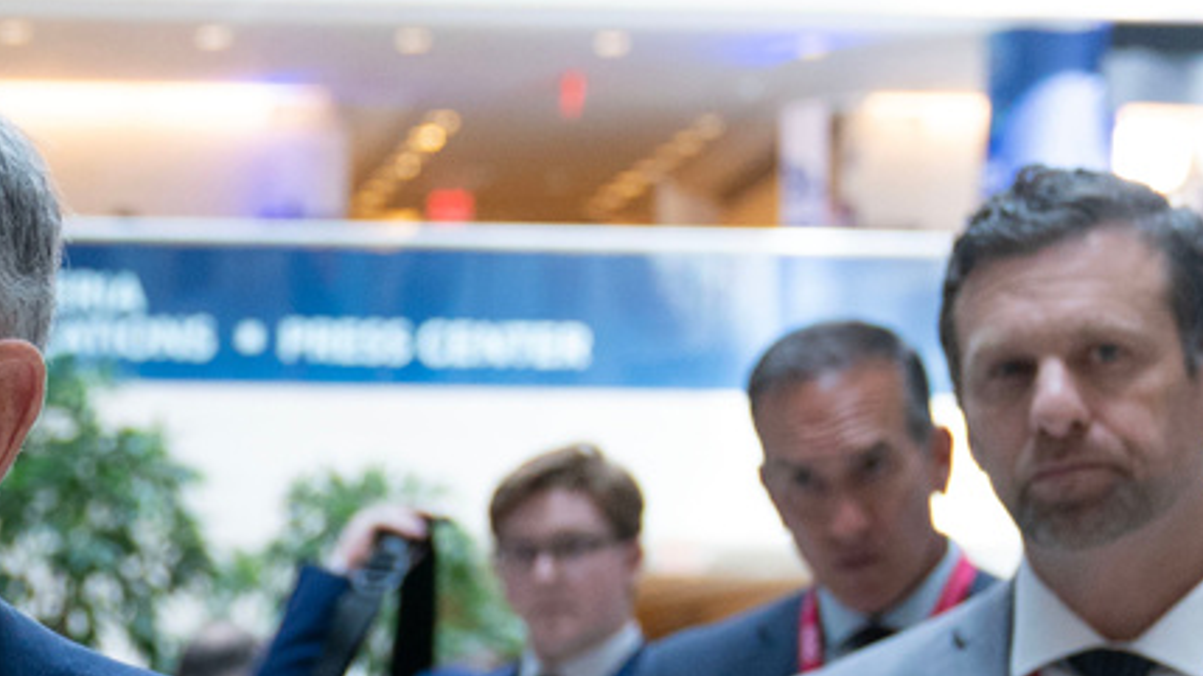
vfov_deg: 13.7
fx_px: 2711
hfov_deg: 23.6
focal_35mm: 85
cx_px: -84
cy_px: 895
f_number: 3.2
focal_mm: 34
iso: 2000
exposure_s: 1/320
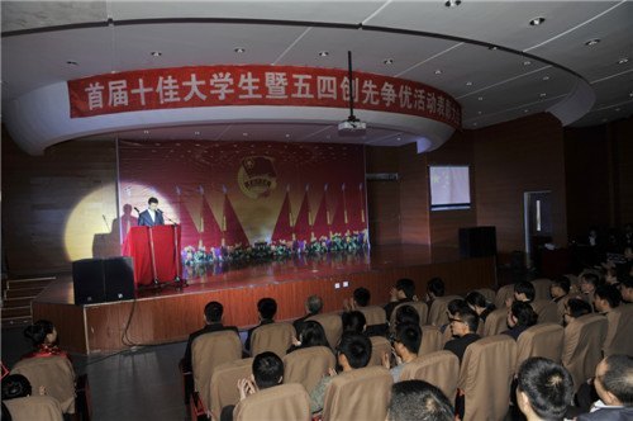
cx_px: 316
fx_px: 421
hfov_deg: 73.8
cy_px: 210
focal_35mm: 24
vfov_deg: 53.0
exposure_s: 1/60
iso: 250
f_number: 5
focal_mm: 24
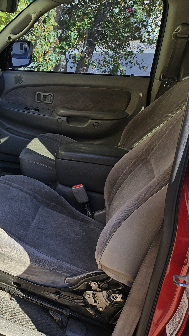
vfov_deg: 50.4
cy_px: 156
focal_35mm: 40
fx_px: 356
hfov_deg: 26.1
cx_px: -45
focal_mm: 5
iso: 50
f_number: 1.8
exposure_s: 1/820
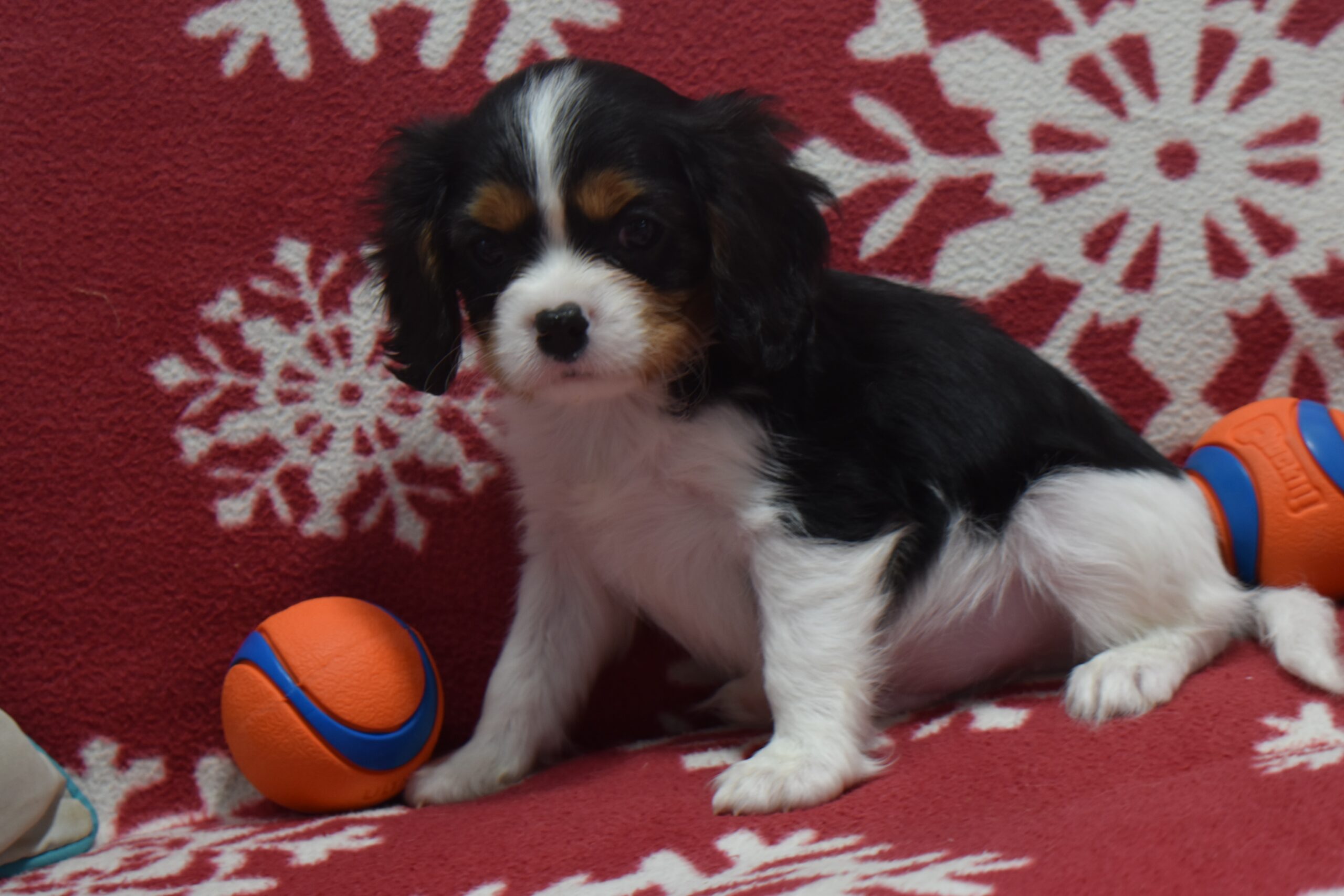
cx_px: 672
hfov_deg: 24.6
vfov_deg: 16.6
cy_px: 448
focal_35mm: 82
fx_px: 3080
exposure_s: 1/60
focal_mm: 55
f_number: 5.6
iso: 450
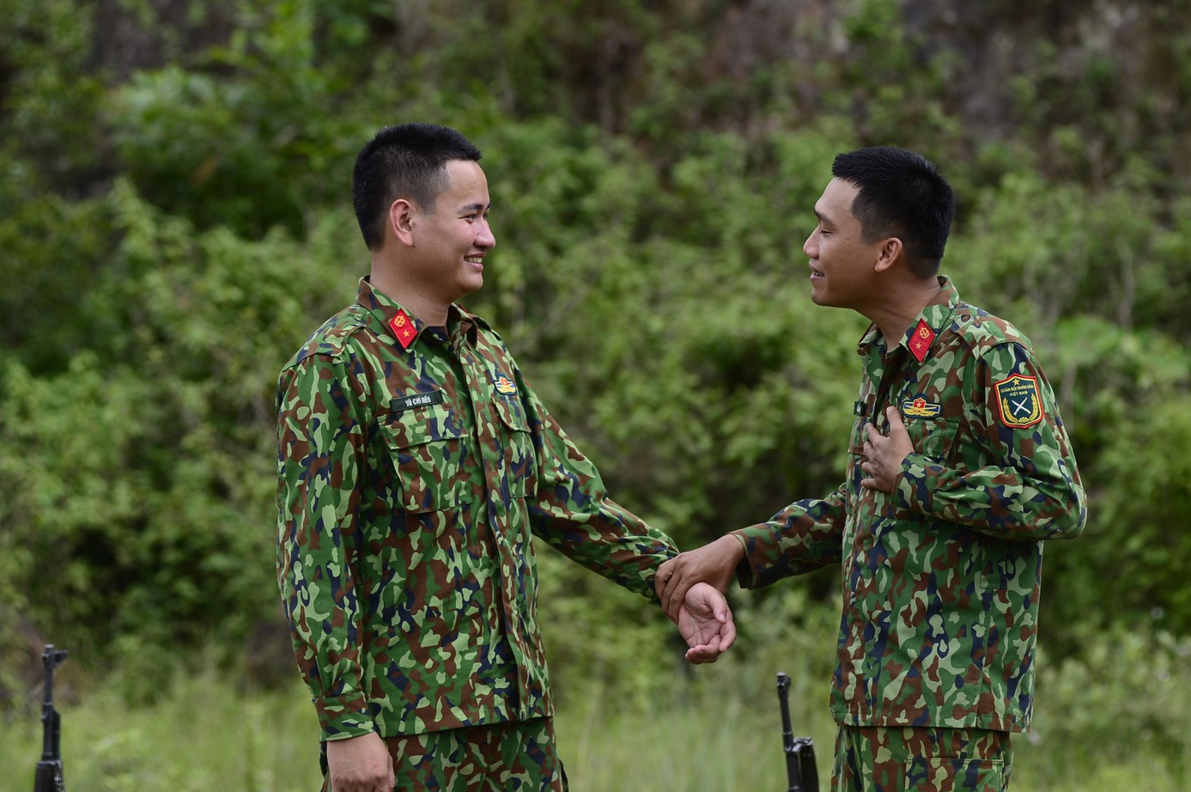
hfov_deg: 11.9
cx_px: 795
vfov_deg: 7.9
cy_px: 320
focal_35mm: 173
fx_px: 5718
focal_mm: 120
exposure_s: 1/1600
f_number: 4
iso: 250
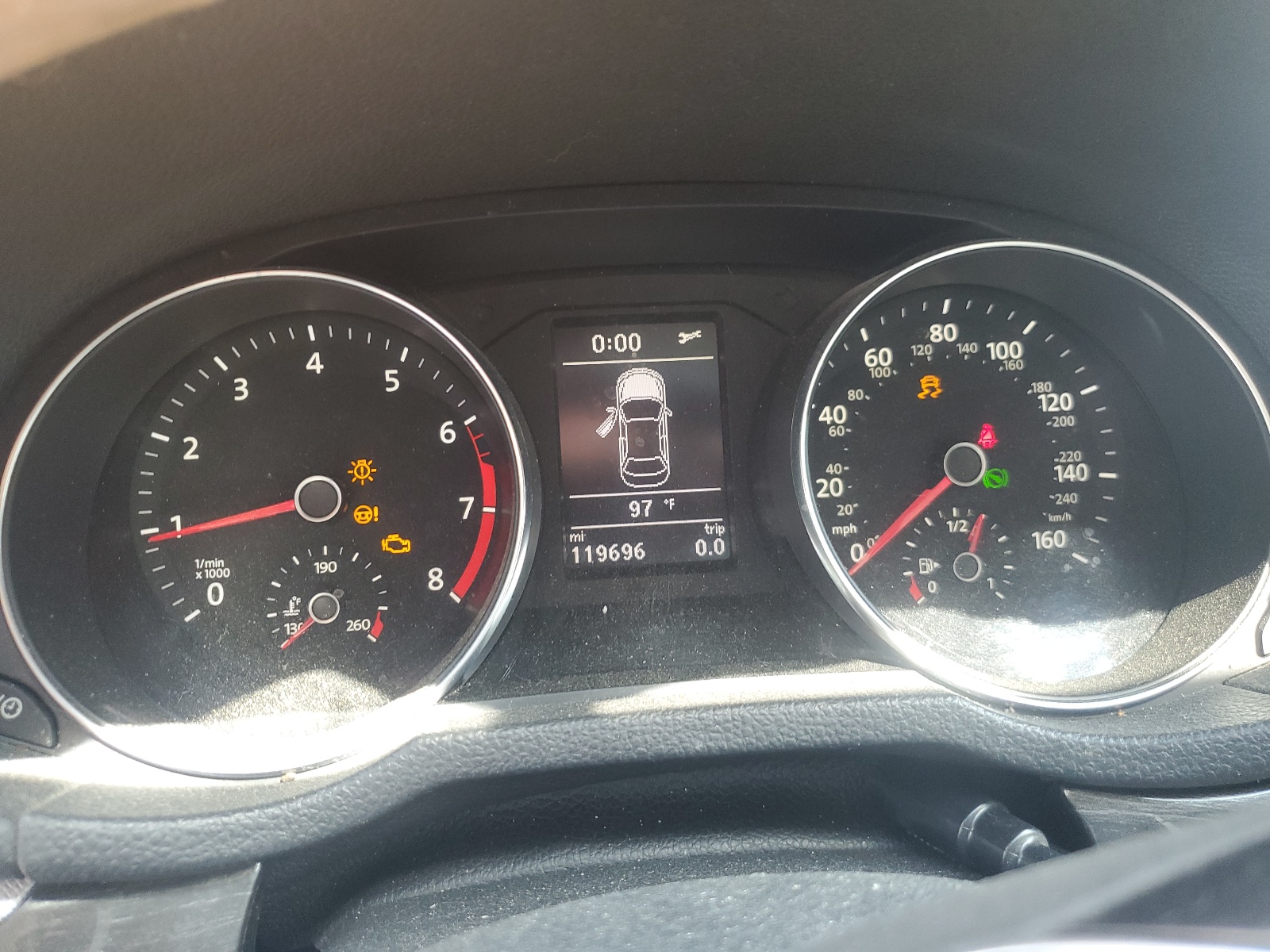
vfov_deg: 53.1
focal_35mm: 26
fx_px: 954
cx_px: 635
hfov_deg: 67.3
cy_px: 476
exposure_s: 1/60.2
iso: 100
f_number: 1.5
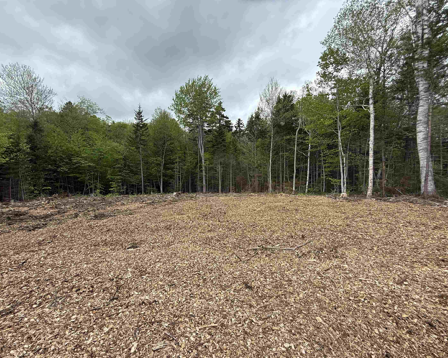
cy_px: 184
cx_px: 221
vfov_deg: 84.0
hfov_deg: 96.8
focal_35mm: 15
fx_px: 199
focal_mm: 2.22
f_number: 2.2
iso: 64
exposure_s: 1/709
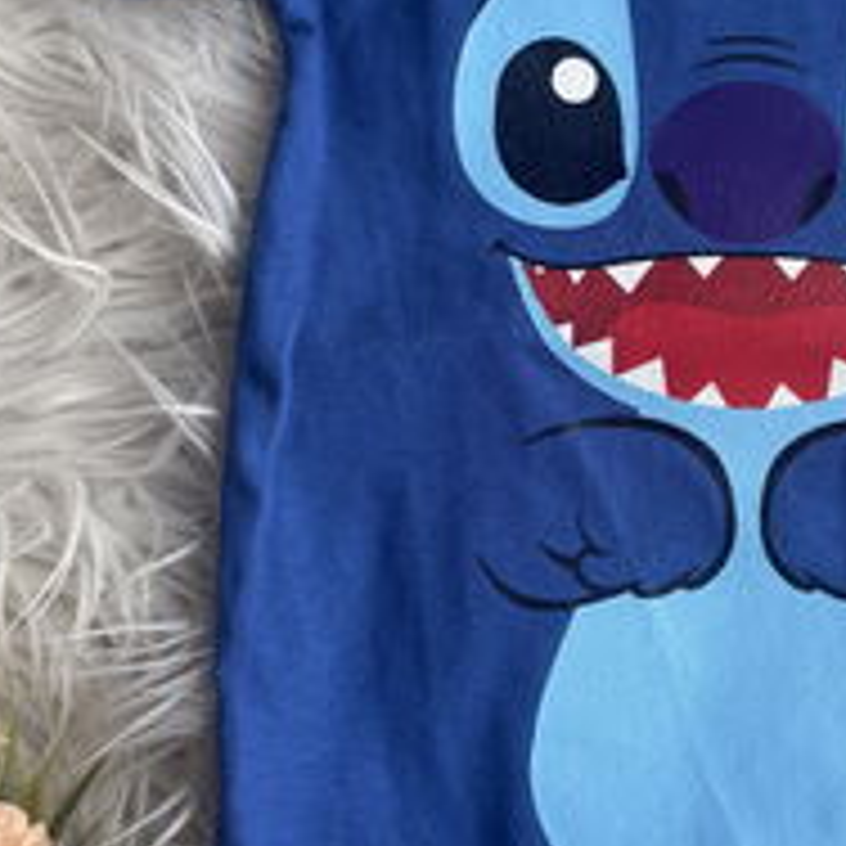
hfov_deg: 28.3
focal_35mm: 60
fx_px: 1659
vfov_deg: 28.6
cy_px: 389
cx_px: 616
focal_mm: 6.76
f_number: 1.78
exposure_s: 1/426
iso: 80
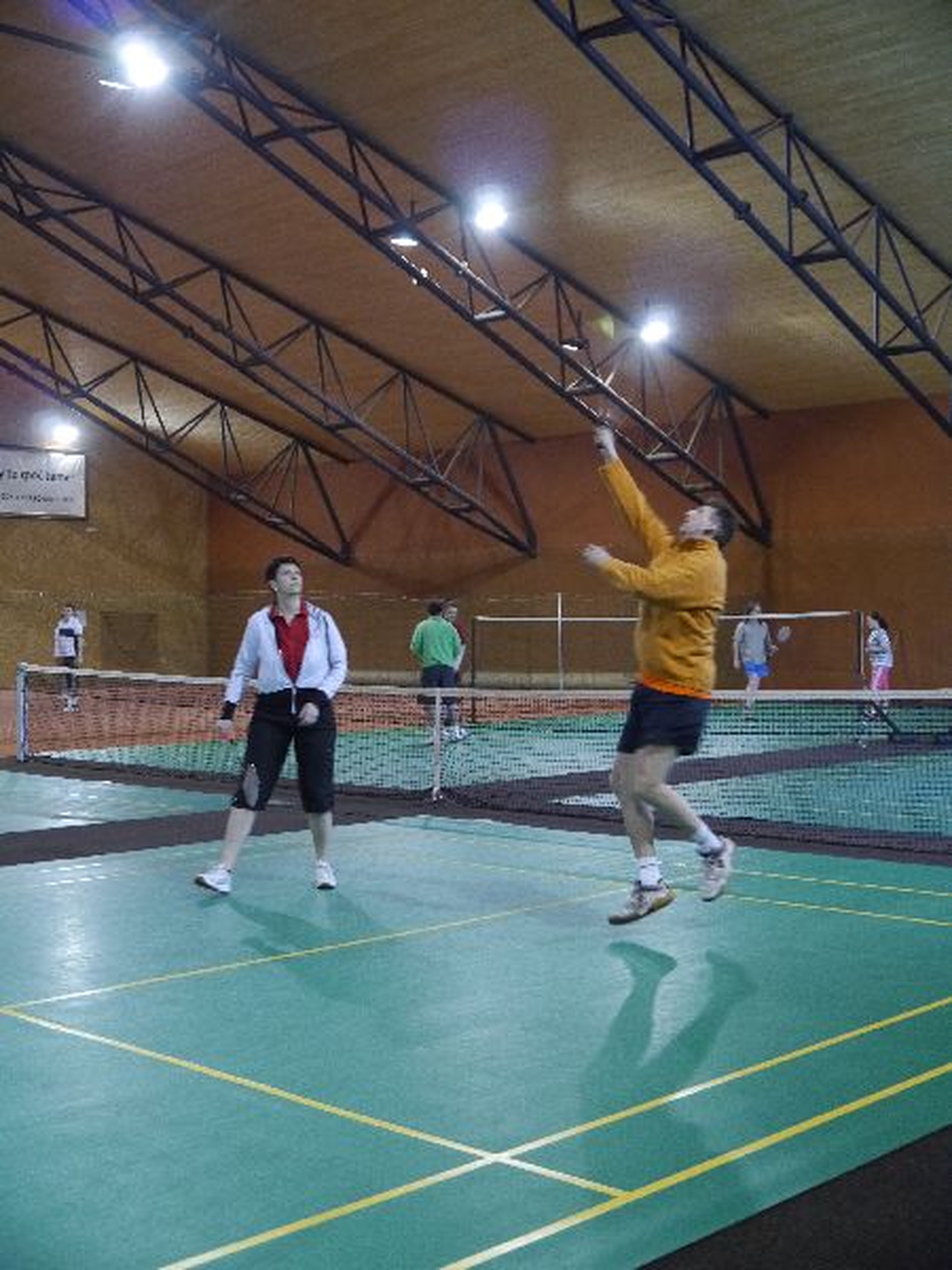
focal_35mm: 46
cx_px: 476
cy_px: 635
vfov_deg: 41.2
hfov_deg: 31.5
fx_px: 1687
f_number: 4.4
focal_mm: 23
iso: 1600
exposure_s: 1/60
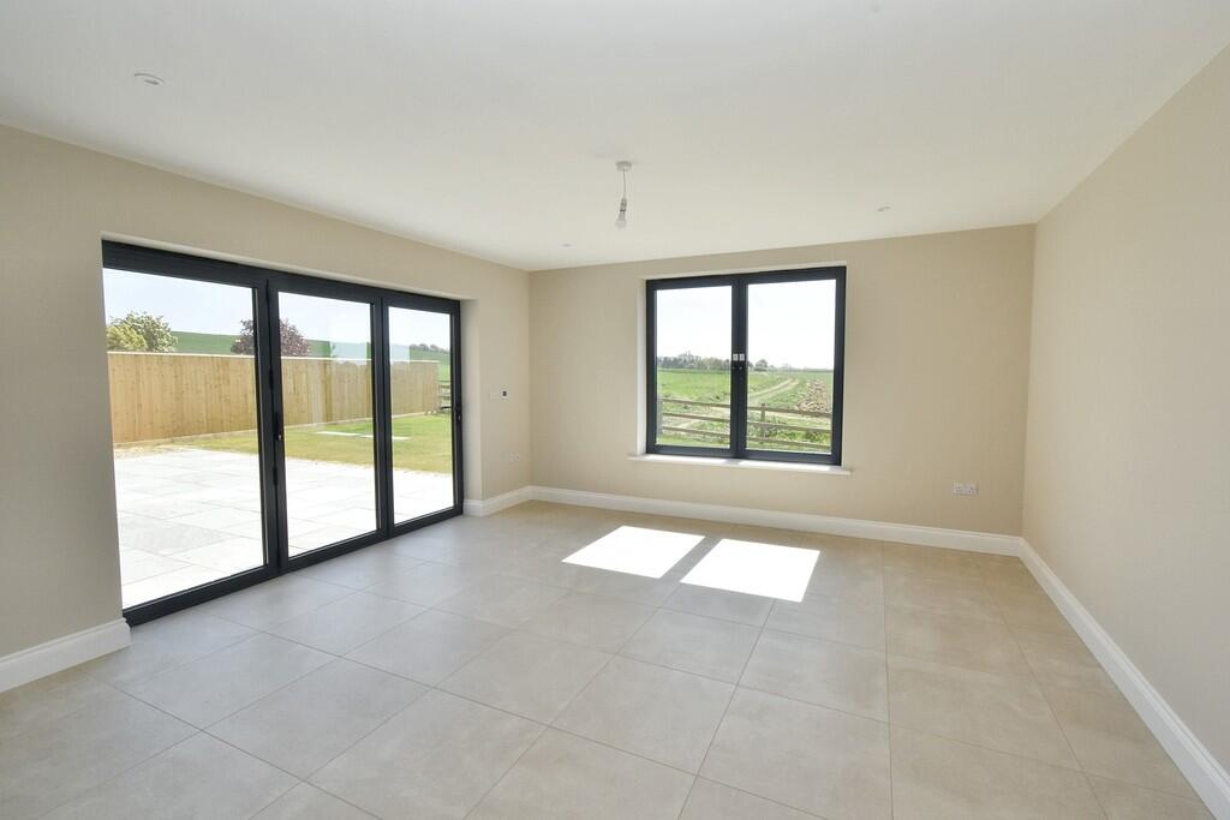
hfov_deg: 100.4
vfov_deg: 77.3
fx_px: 513
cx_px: 615
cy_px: 410
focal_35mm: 15
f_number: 16
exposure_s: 1/200
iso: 800
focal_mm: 10
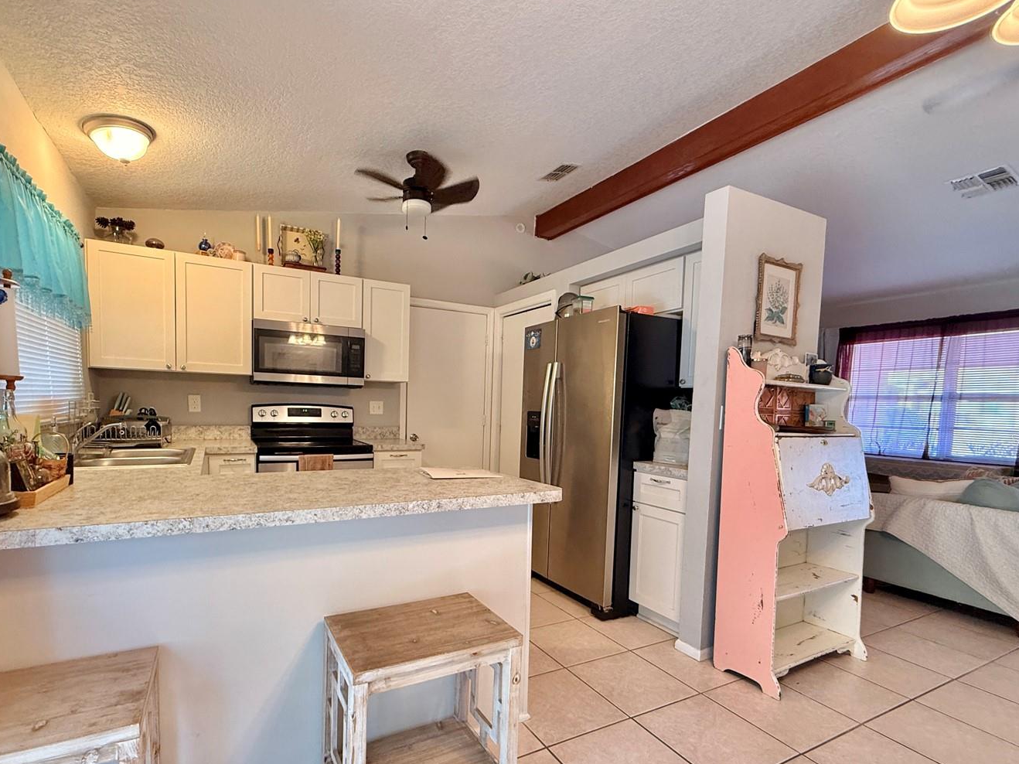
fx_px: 500
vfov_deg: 74.3
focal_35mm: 17
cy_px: 439
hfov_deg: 90.8
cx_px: 465
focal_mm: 2.22
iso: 250
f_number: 2.2
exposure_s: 1/60
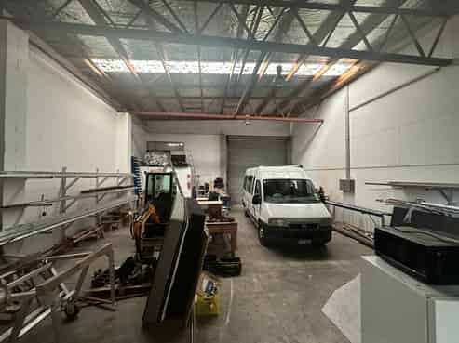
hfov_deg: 102.1
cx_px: 230
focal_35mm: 14
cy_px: 172
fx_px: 186
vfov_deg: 85.6
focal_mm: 2.22
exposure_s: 1/50
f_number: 2.2
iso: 500
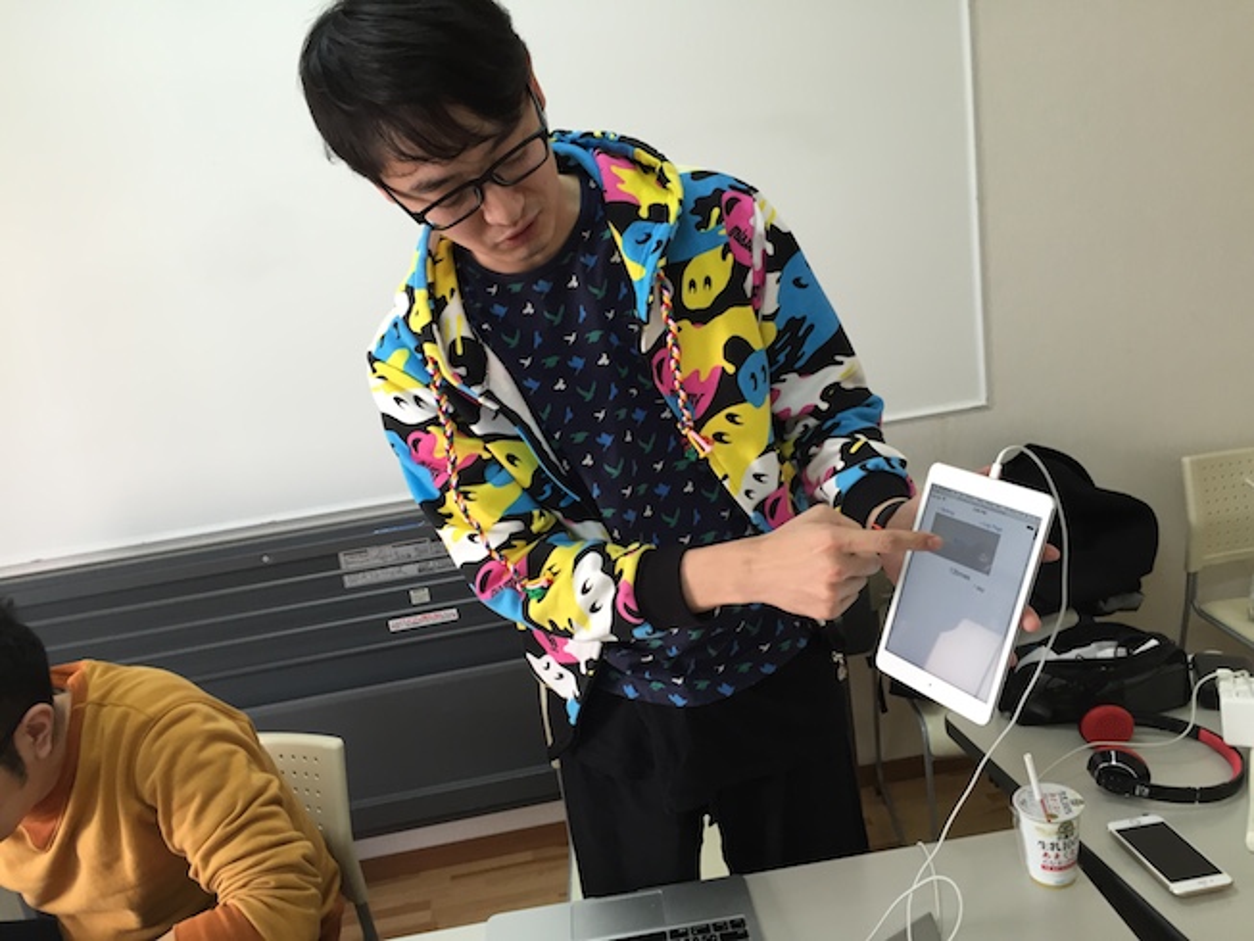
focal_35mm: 29
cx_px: 627
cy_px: 470
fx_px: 1051
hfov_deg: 61.7
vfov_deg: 48.2
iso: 40
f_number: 2.2
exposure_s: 1/33
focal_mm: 4.15
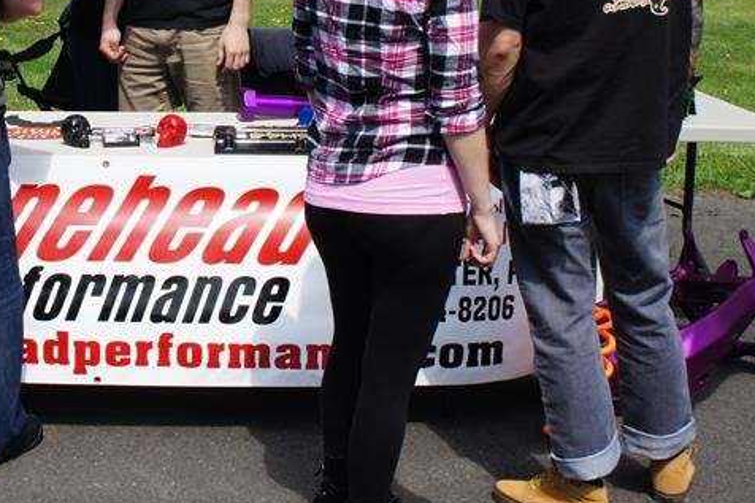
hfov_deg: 27.7
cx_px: 109
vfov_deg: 18.9
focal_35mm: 71
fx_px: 1488
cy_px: 60
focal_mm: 22
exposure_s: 1/200
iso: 200
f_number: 11
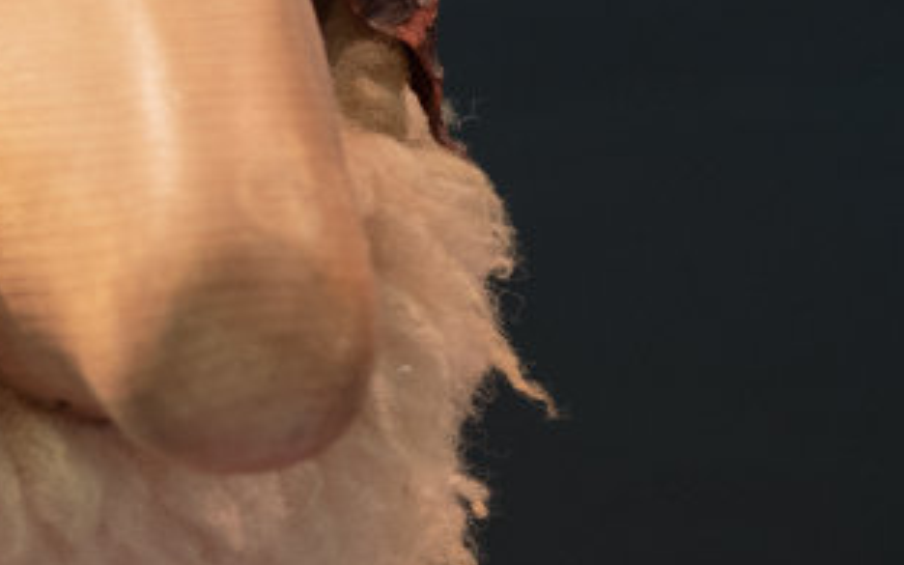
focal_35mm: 275
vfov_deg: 4.8
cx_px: -739
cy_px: 520
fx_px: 6766
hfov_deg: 7.4
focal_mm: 35
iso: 160
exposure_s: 1/100
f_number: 2.8
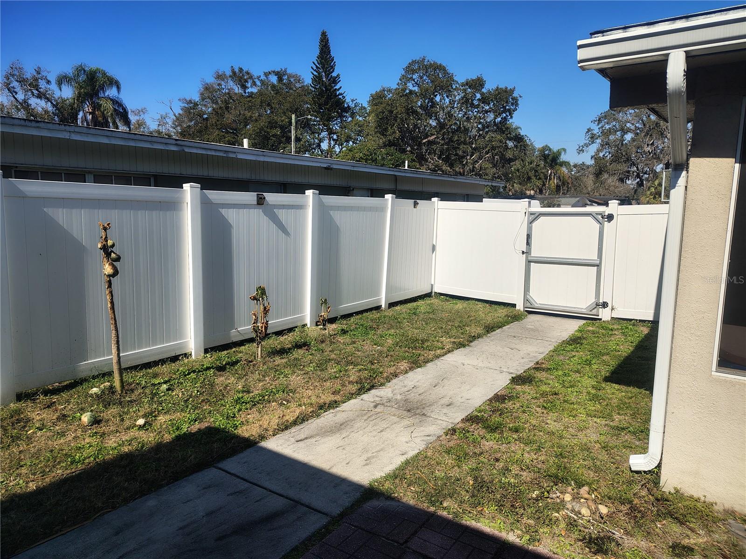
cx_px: 373
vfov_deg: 56.8
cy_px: 280
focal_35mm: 24
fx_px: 517
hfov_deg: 71.6
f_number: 1.8
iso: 100
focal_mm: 5.56
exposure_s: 1/1910
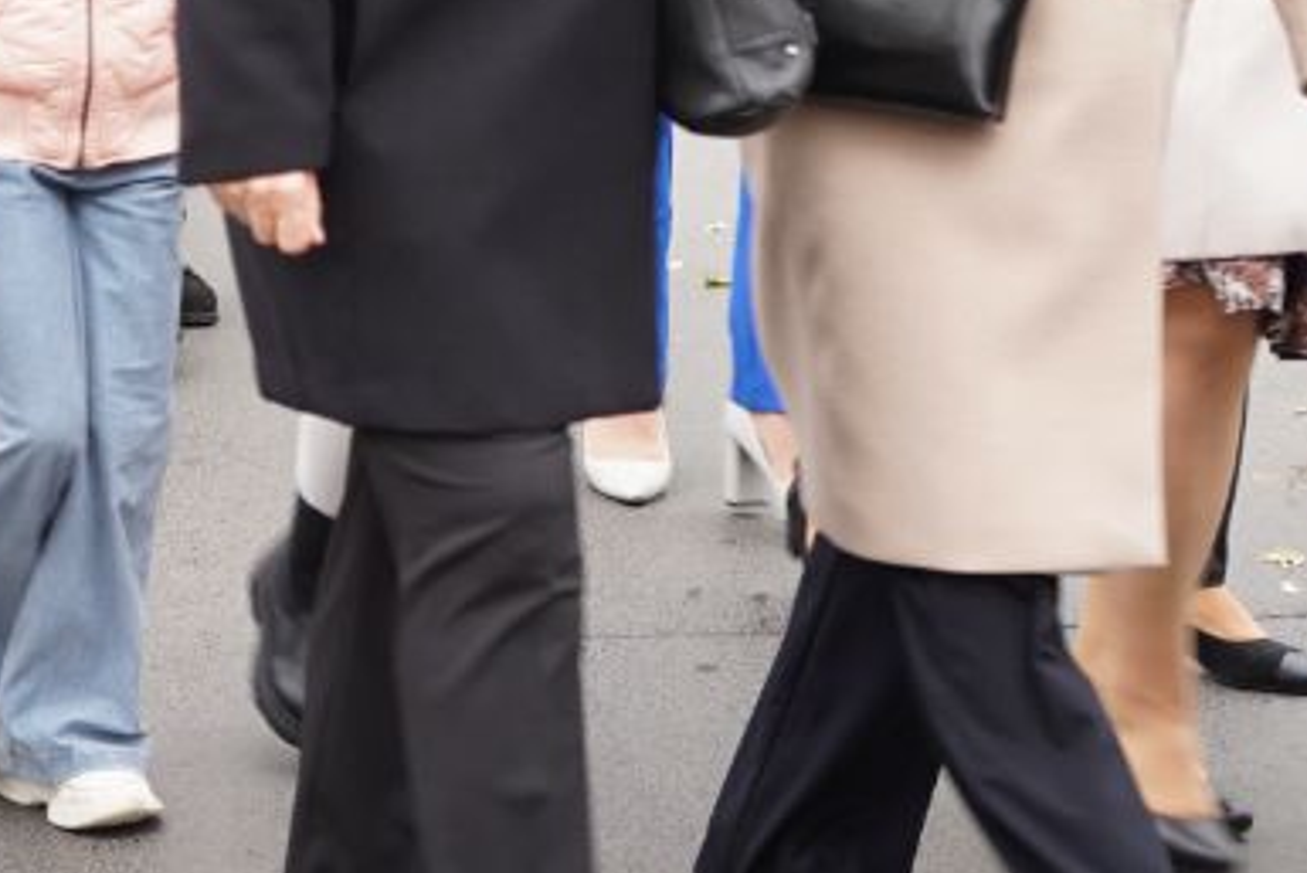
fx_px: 6864
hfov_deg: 10.7
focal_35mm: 189
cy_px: -182
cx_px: -234
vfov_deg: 7.2
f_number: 4
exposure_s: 1/100
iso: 200
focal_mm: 56
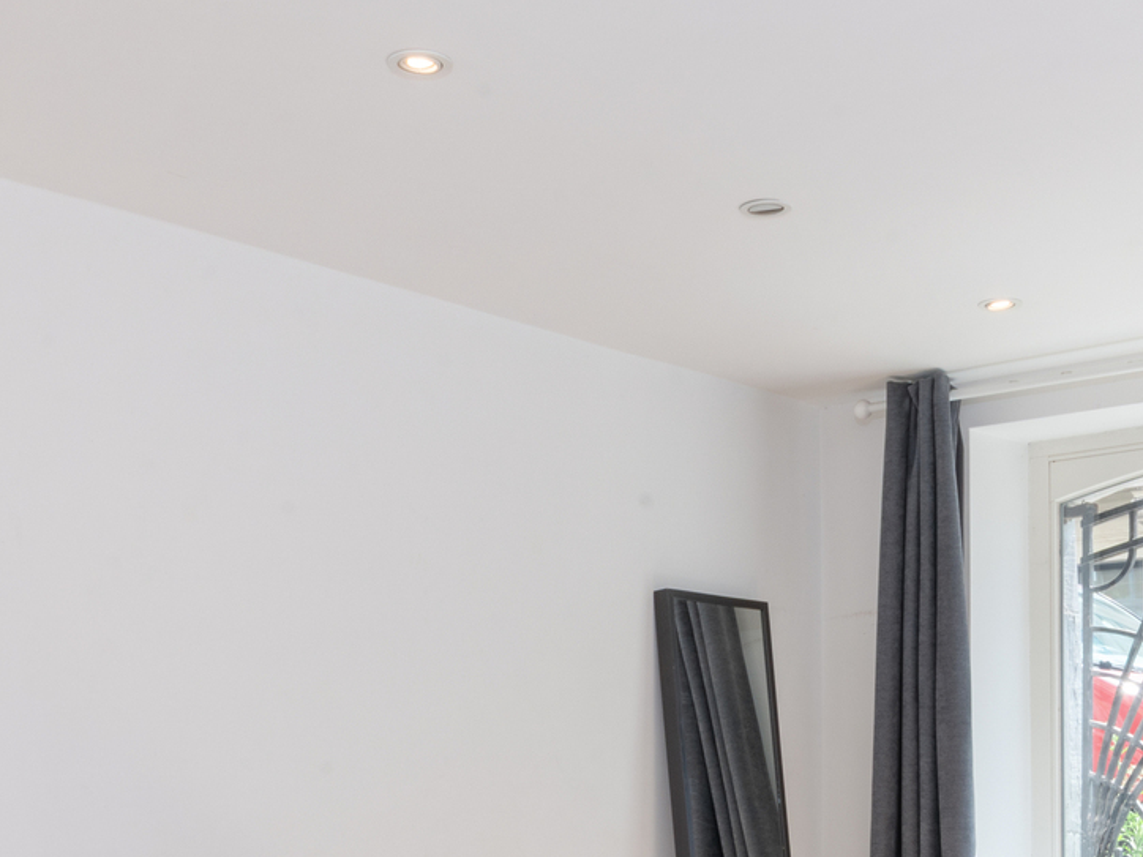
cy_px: 803
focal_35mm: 51
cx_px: 633
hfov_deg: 37.4
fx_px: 1684
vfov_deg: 27.3
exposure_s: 1/2.5
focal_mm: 16
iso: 250
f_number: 11
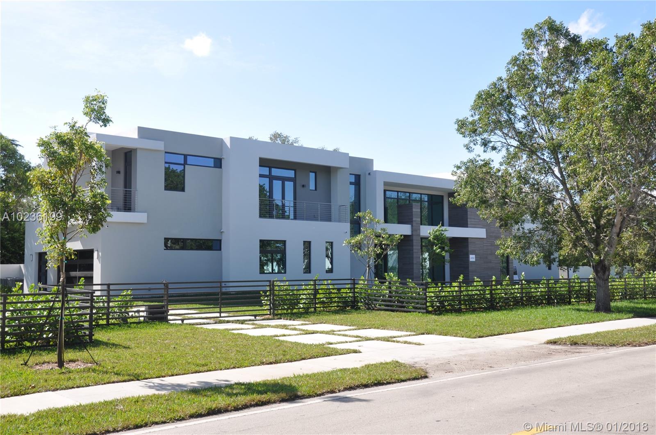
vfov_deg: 35.4
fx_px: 682
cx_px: 328
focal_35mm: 38
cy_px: 218
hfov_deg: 51.3
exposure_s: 1/125
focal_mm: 25
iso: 200
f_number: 11
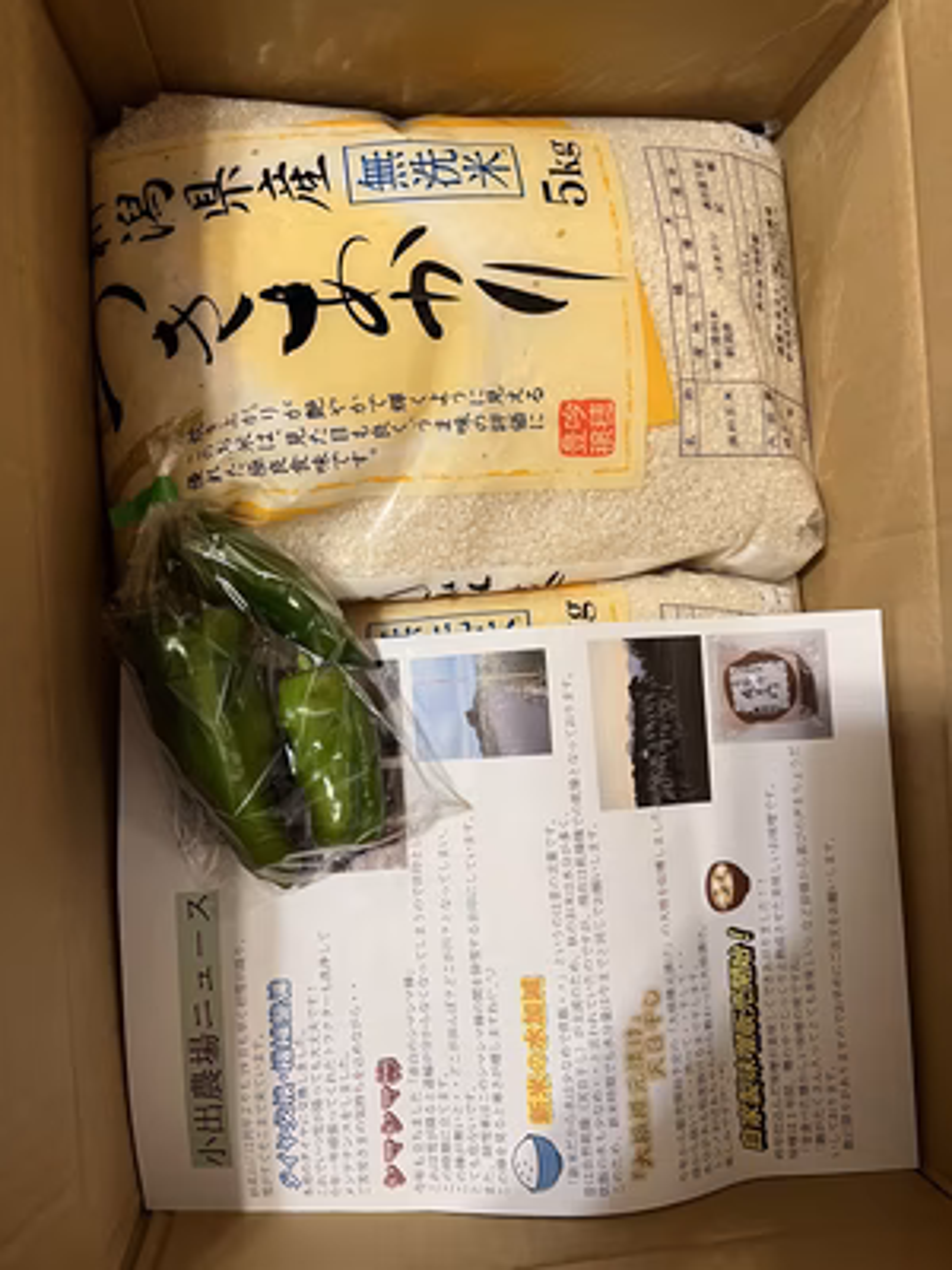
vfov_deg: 67.3
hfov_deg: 53.1
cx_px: 476
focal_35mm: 26
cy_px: 635
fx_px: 953
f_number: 1.5
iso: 250
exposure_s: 1/50
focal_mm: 5.7
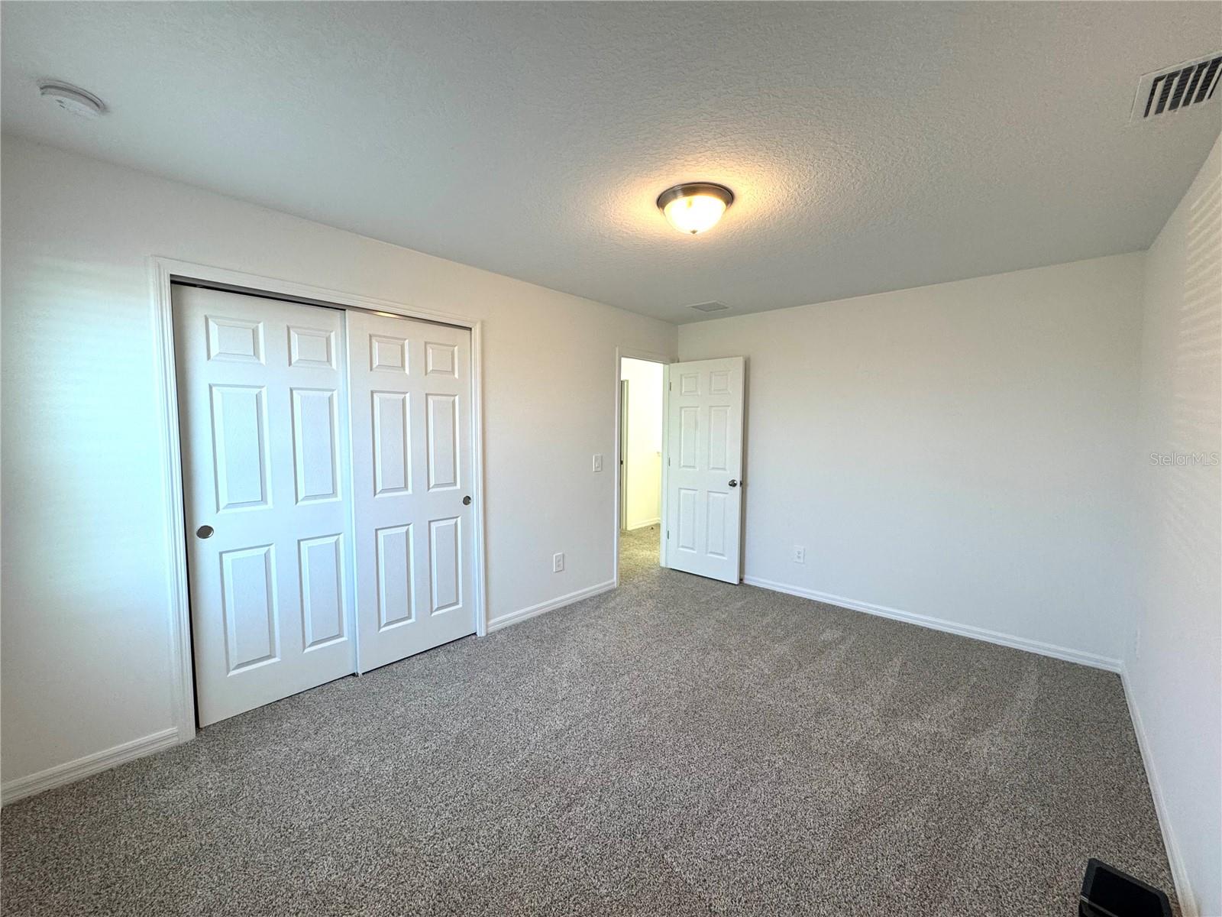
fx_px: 494
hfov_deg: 102.1
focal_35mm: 14
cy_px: 458
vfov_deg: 85.7
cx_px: 611
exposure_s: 1/120
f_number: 2.2
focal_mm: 2.22
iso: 160
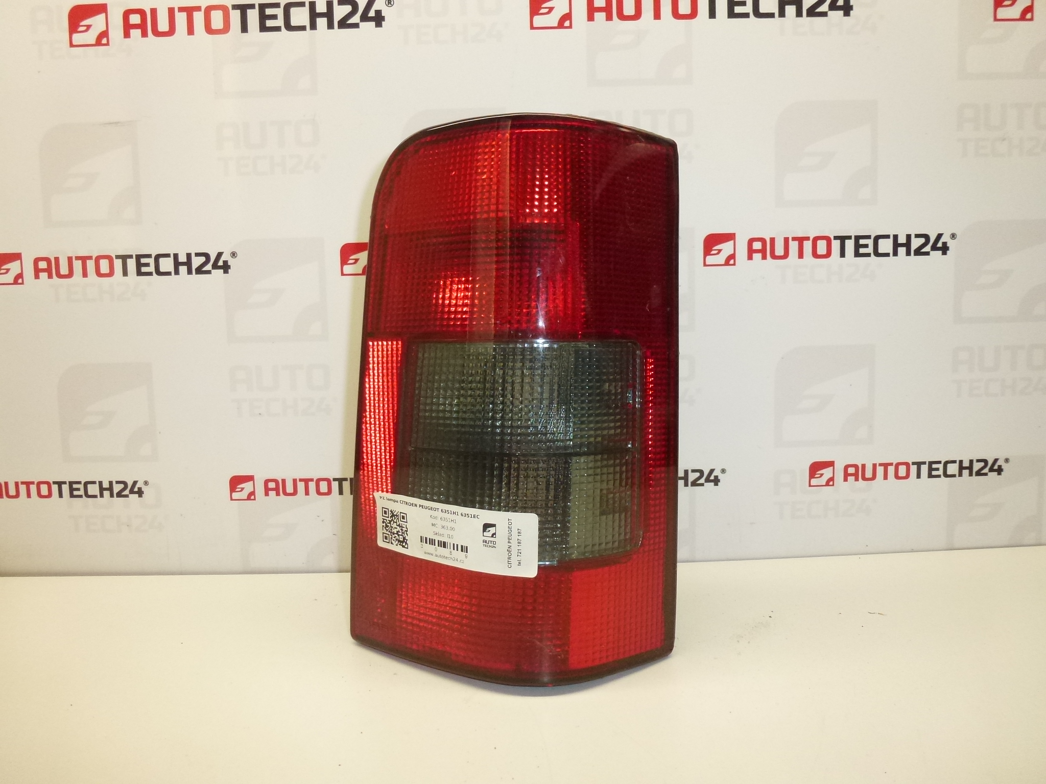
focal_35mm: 24
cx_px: 523
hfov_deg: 71.6
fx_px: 725
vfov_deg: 56.8
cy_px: 392
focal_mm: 4.3
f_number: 3.3
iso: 400
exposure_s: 1/320
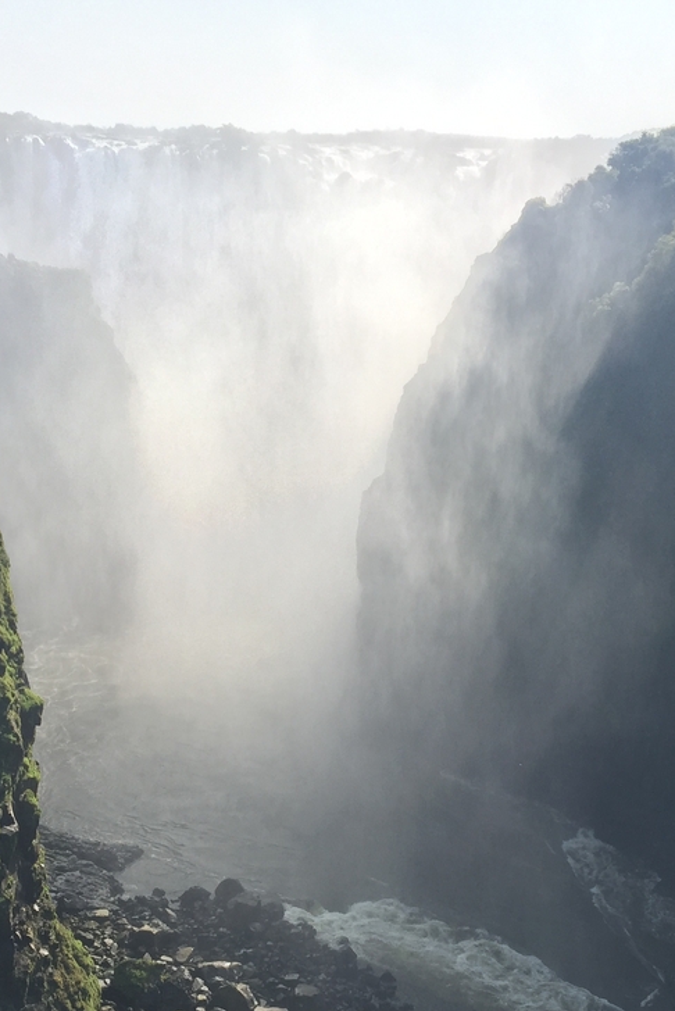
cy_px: 661
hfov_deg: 25.5
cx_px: 299
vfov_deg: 37.2
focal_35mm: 53
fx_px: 1489
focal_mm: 4.15
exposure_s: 1/1163
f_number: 2.2
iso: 32
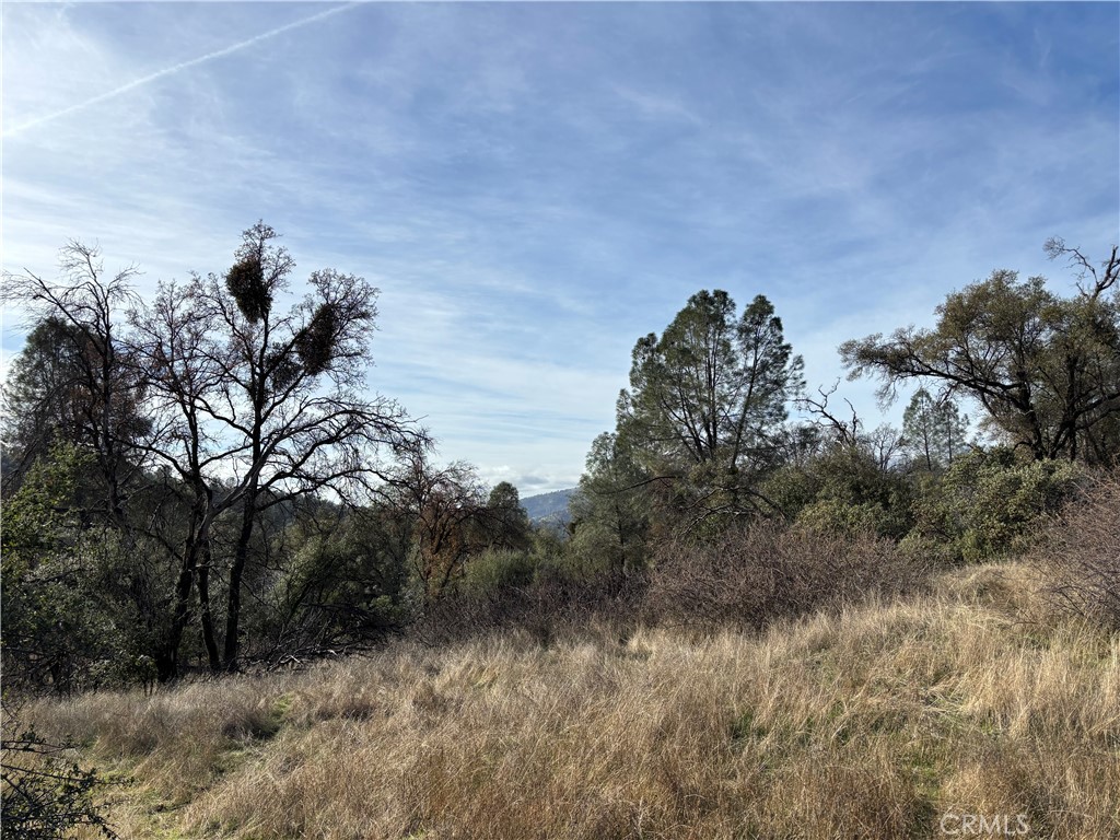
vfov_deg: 53.1
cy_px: 420
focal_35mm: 26
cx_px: 560
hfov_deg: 67.3
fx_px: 841
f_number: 1.6
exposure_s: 1/5618
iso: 50
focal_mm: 5.96
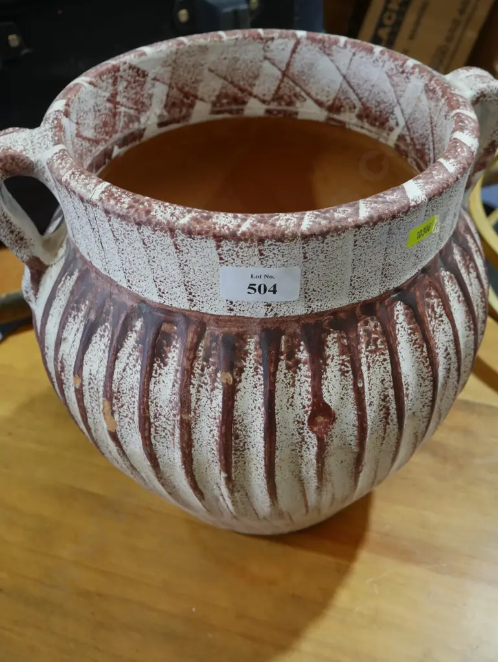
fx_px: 767
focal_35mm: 40
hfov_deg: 36.0
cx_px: 249
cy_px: 331
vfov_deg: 46.8
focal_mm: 20
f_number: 4.4
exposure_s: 1/60
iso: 400
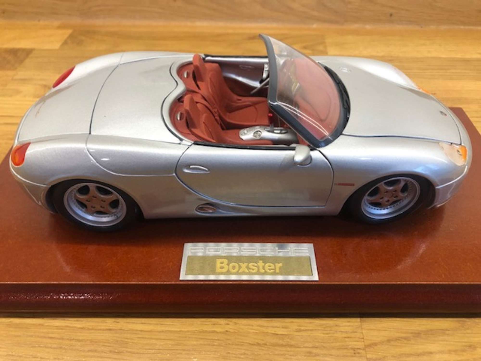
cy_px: 180
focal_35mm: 28
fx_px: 389
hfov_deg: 63.4
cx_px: 240
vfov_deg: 49.7
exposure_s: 1/33
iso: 40
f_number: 1.8
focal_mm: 3.99
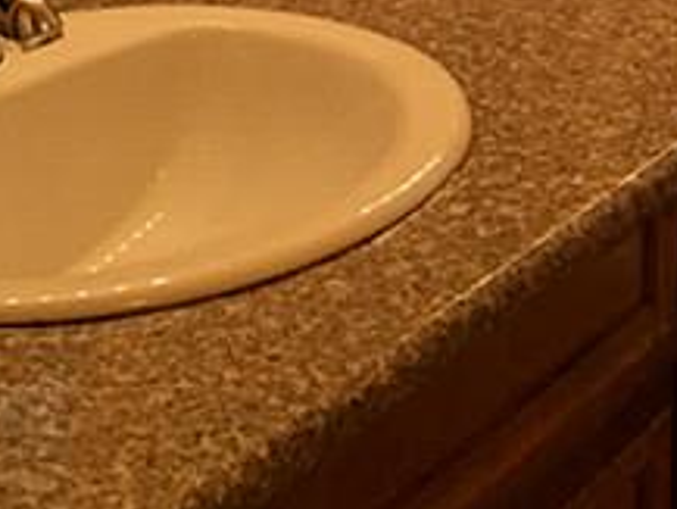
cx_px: 621
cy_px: -387
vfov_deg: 10.3
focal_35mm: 137
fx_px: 2681
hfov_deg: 14.2
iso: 64
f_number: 2.2
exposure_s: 1/30
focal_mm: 4.15
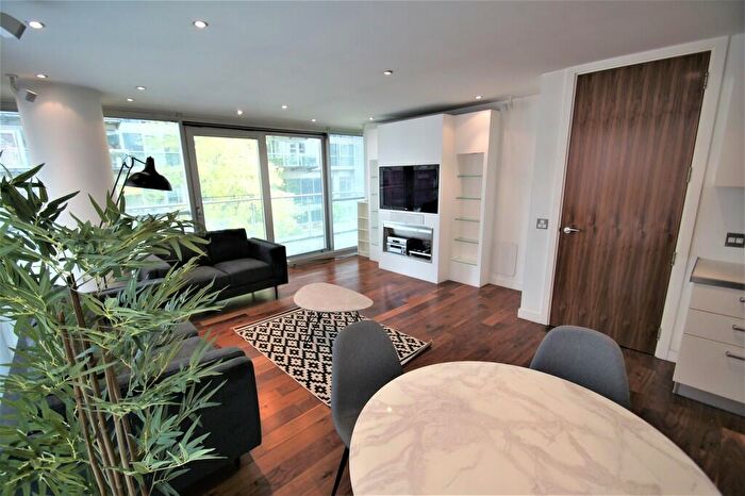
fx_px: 310
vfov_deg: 77.3
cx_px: 372
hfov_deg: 100.4
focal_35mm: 15
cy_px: 248
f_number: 3.5
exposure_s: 1/30
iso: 125
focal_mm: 10
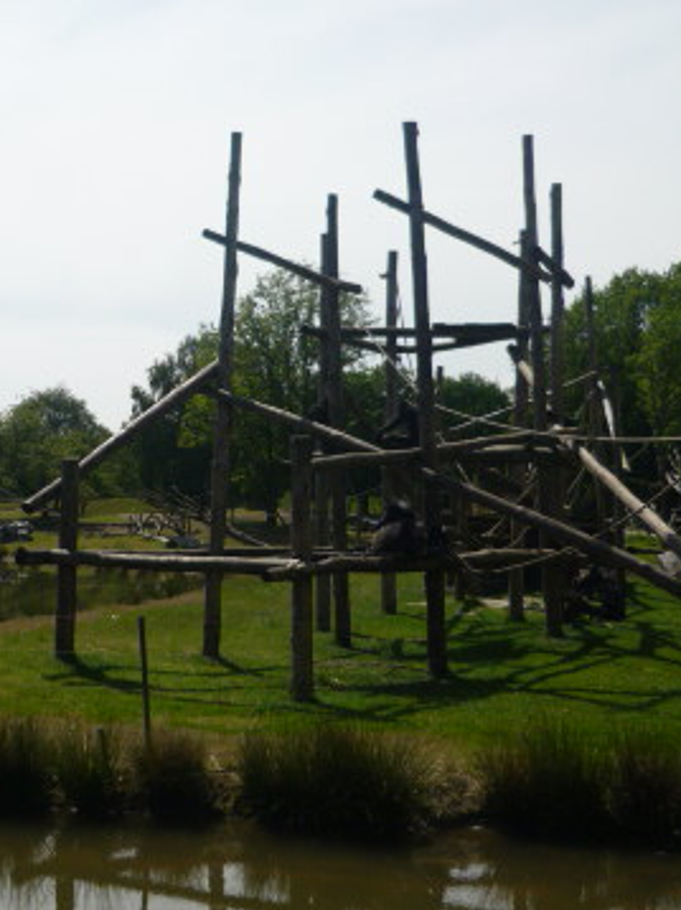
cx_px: 142
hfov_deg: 24.4
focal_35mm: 59
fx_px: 1549
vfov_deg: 32.7
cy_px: 407
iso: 100
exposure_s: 1/250
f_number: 8
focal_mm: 5.5
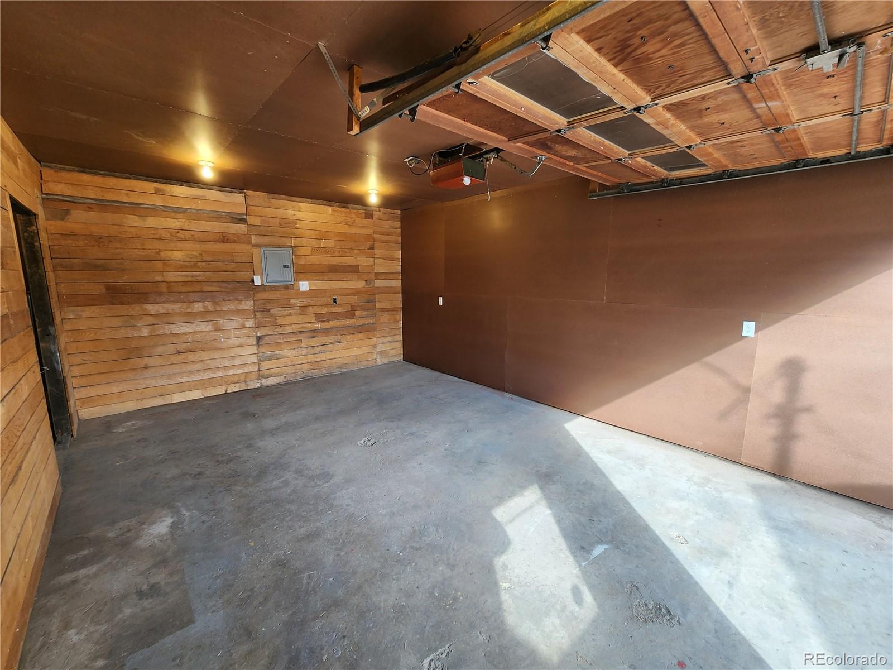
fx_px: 335
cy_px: 335
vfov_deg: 89.9
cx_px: 446
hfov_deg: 106.2
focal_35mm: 13
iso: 50
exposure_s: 1/60
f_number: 2.2
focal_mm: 2.2
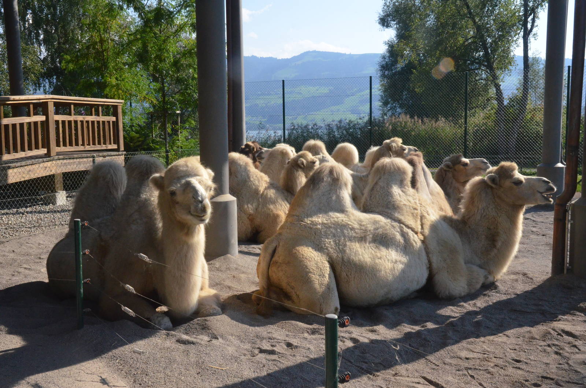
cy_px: 194
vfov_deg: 32.9
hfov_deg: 48.0
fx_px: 658
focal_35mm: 40
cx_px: 293
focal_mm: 27
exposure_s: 1/800
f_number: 14
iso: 2500
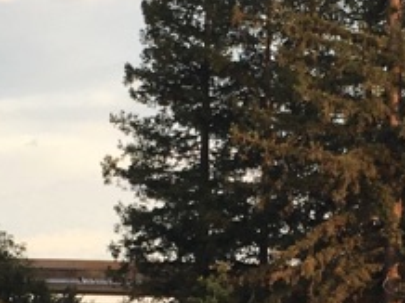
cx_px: 303
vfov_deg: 9.2
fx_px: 1870
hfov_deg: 12.3
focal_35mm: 160
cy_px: 284
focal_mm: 4.15
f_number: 2.2
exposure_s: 1/220
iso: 25
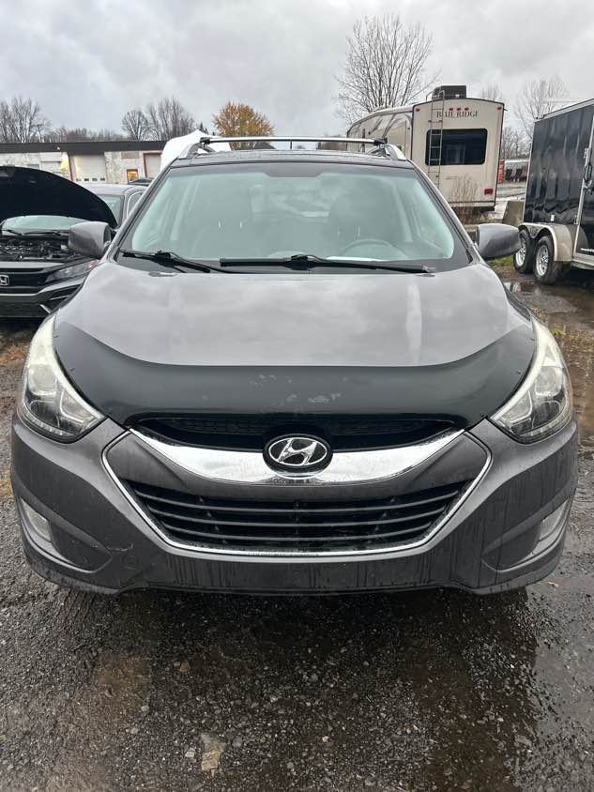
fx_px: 595
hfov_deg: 53.1
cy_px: 396
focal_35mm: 26
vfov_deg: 67.3
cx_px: 297
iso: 125
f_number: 1.5
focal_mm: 5.7
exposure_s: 1/73
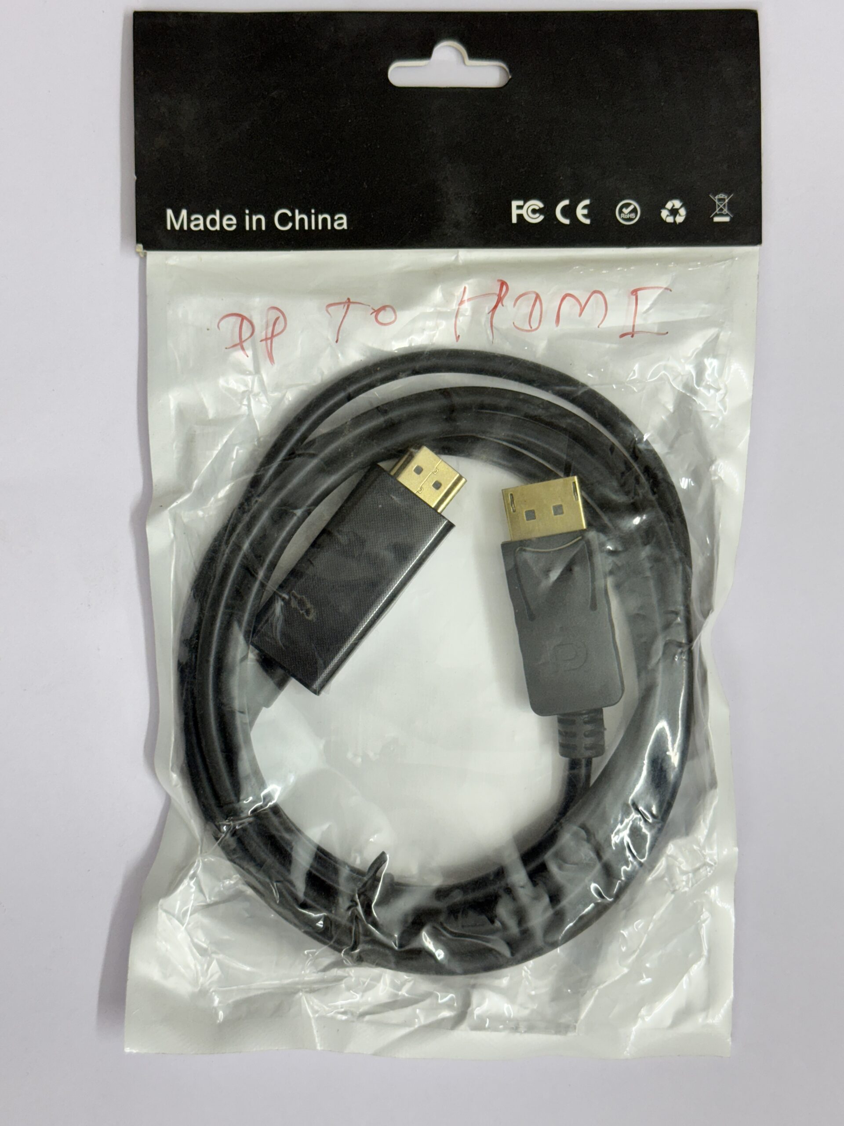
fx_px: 1560
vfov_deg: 39.7
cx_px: 422
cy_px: 563
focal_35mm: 48
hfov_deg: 30.3
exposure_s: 1/100
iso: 80
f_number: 1.78
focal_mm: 6.76
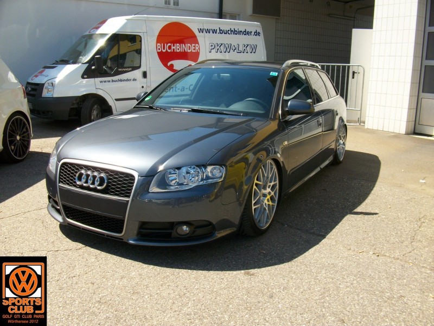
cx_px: 217
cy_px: 163
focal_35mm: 34
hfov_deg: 54.0
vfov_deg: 41.8
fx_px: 426
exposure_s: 1/198
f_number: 5.5
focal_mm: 5.7
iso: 80
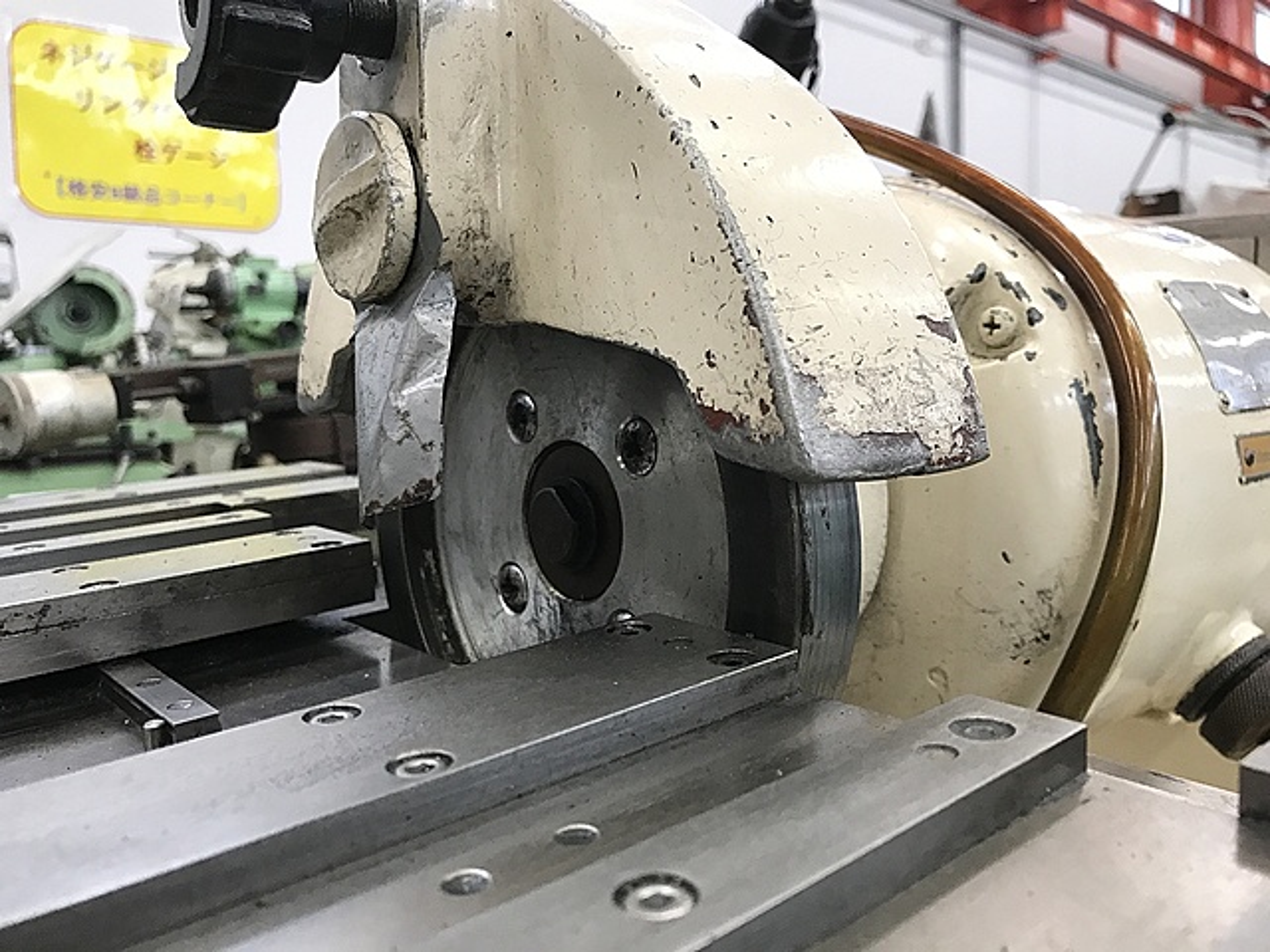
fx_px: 1027
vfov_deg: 49.7
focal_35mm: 28
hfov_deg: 63.4
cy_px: 476
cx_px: 635
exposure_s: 1/30
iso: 32
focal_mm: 3.99
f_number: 1.8
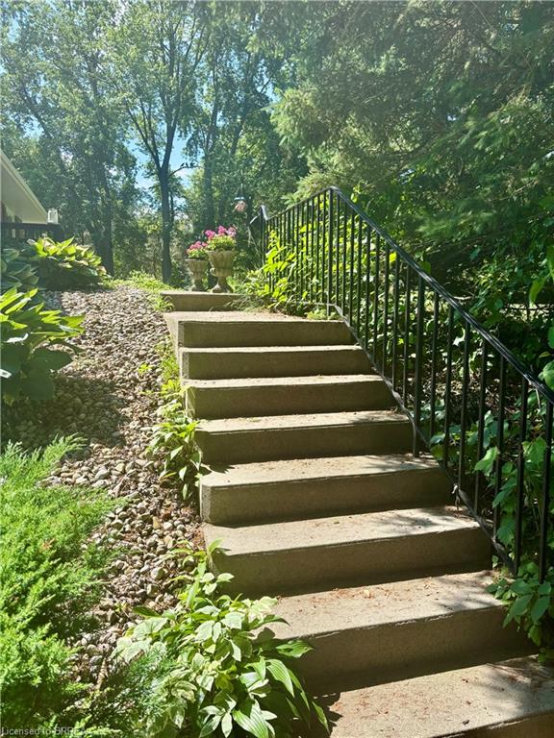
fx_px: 555
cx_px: 277
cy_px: 369
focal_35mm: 26
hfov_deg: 53.1
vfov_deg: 67.3
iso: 50
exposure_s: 1/1103
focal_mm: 5.96
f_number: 1.6
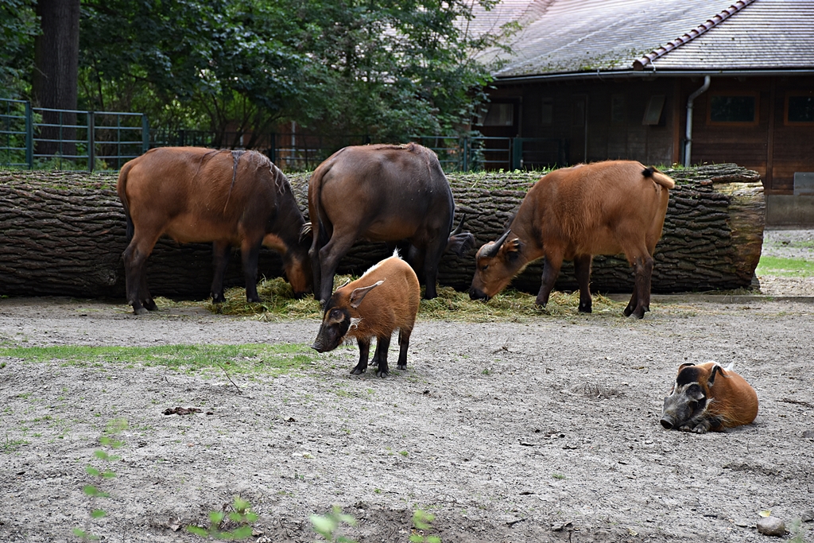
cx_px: 407
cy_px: 272
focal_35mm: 128
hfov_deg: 16.1
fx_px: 2883
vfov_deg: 10.8
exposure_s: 1/160
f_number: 6.3
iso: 400
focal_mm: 85
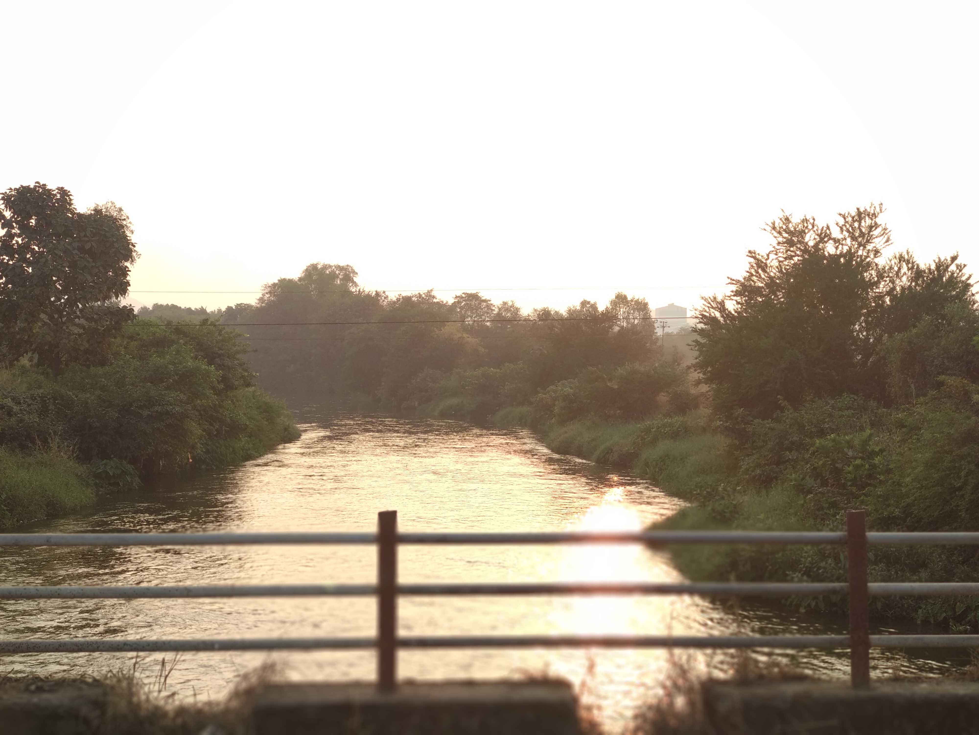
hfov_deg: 36.8
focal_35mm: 52
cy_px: 368
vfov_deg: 28.0
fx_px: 1471
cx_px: 490
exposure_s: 1/120
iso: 100
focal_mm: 5.99
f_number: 2.6
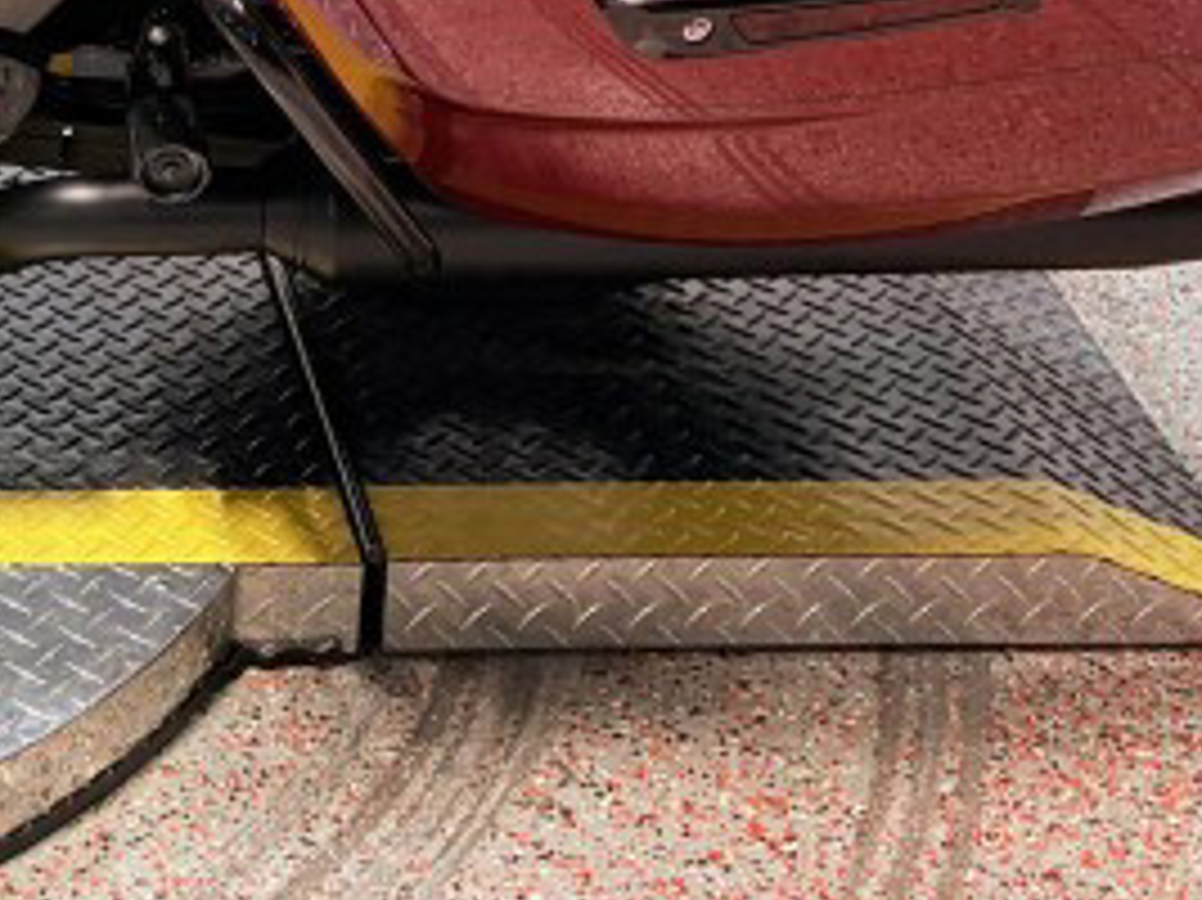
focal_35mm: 104
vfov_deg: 13.3
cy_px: -536
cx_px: -263
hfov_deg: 17.9
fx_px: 3610
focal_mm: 5.96
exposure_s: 1/120
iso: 50
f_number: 1.6
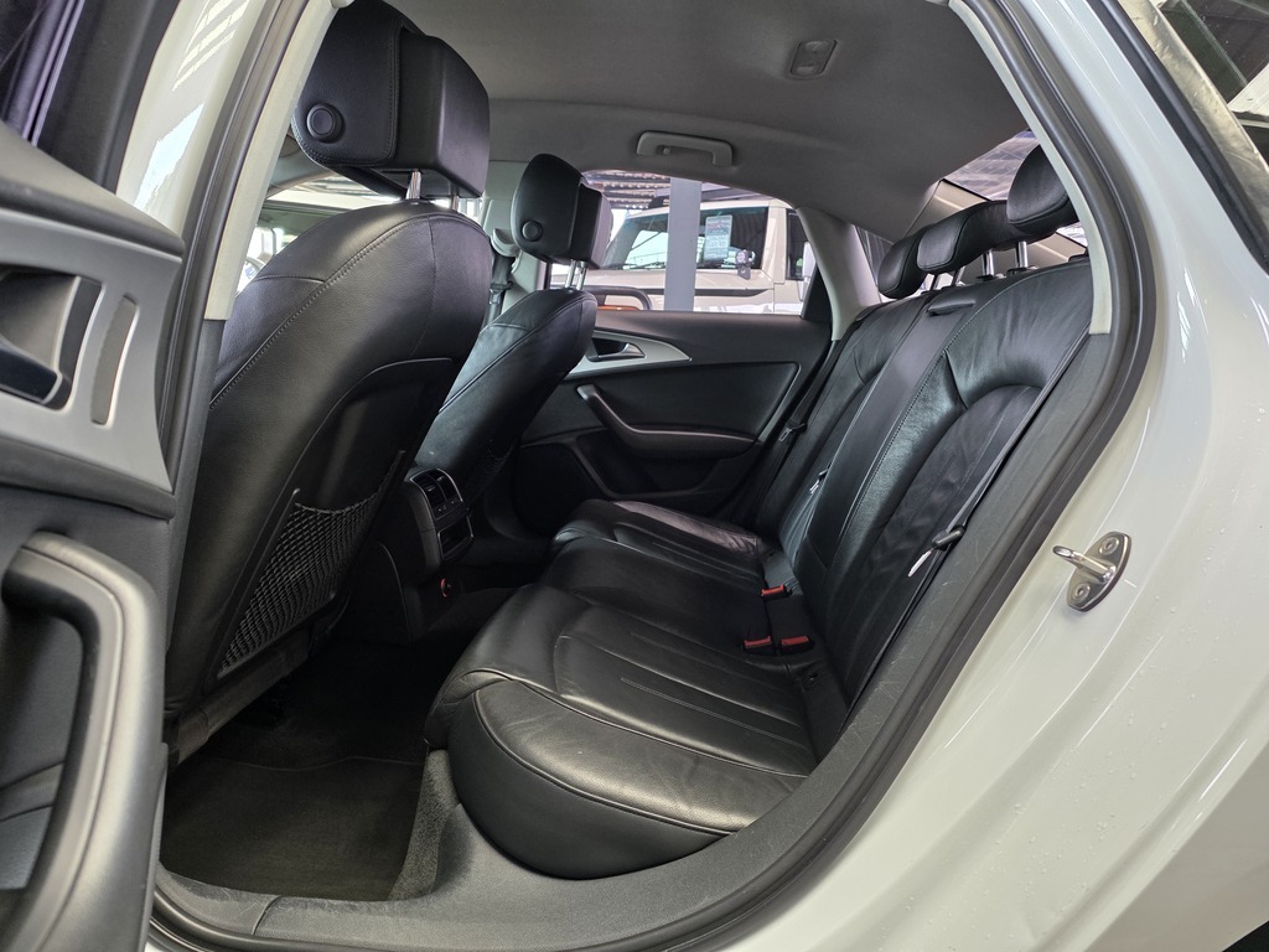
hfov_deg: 73.9
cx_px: 634
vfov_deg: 58.9
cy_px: 476
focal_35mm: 23
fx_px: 843
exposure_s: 1/100
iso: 160
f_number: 1.7
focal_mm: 6.25
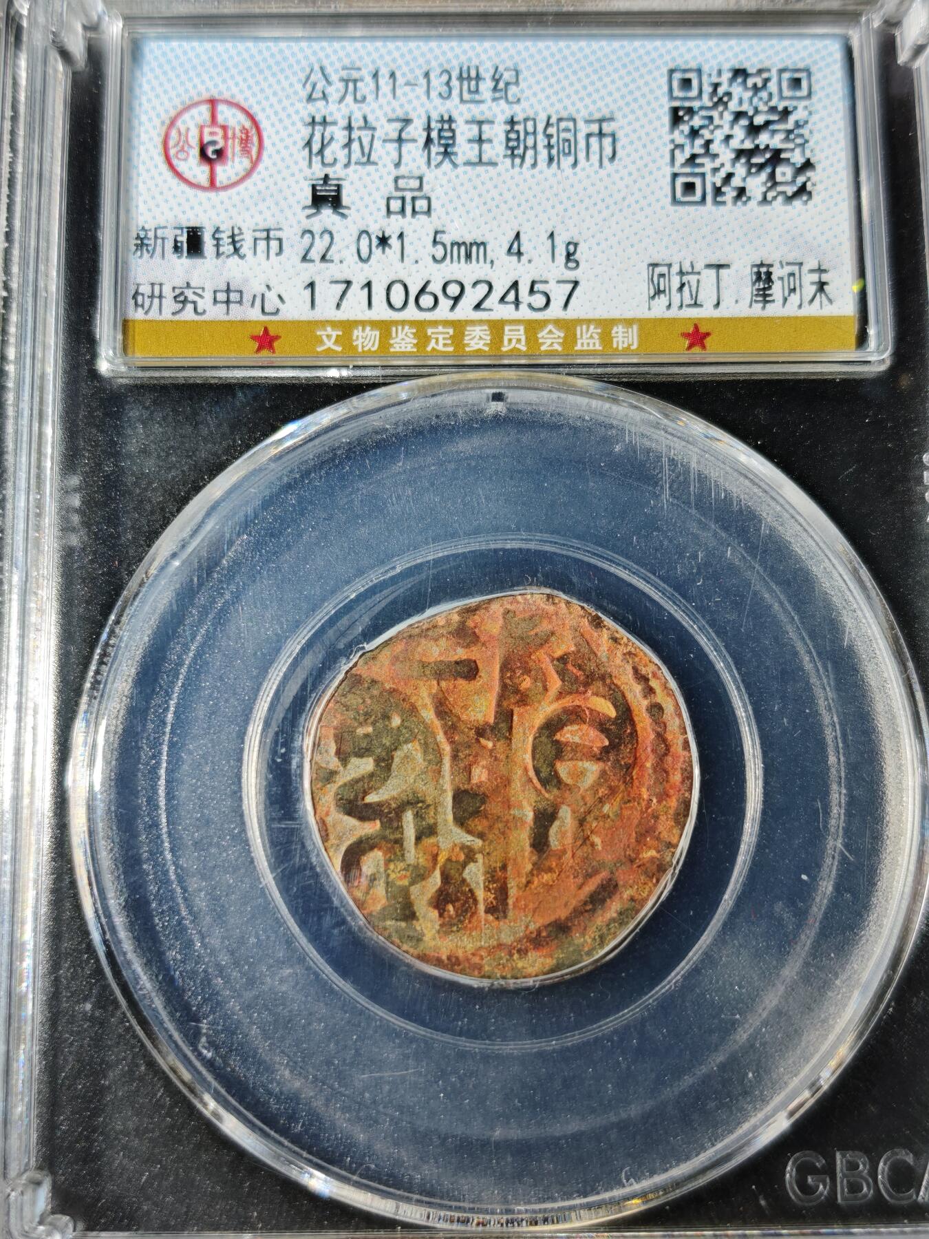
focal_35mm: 50
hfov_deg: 29.1
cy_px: 620
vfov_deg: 38.2
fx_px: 1789
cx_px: 464
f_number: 1.63
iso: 50
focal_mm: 5.85
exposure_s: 1/100
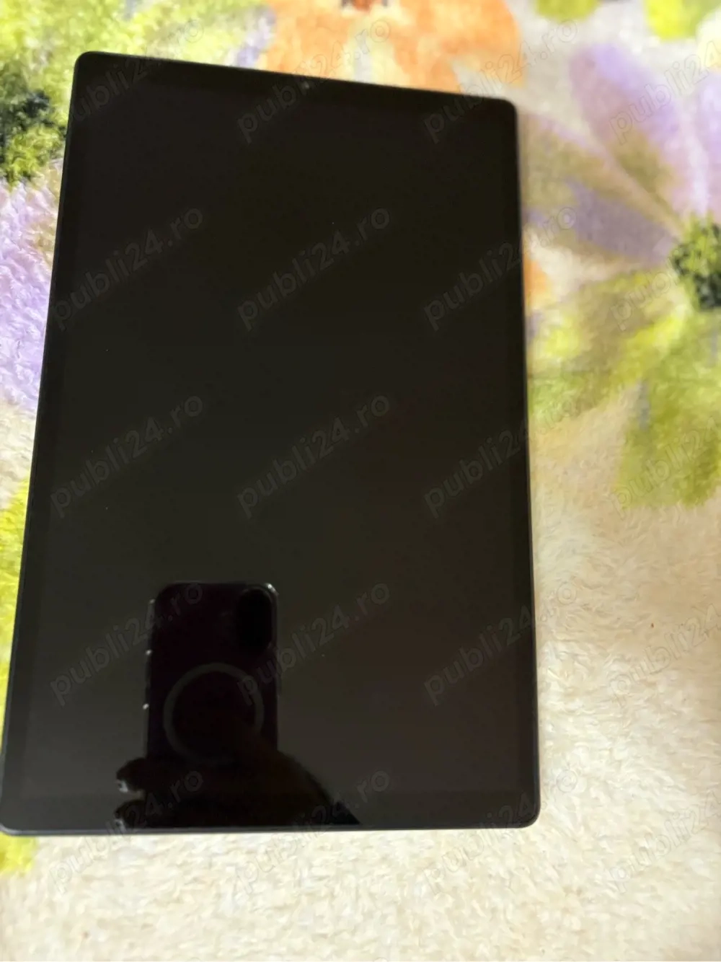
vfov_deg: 67.3
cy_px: 481
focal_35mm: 26
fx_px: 722
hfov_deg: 53.0
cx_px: 360
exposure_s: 1/25
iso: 640
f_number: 1.6
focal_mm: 5.96
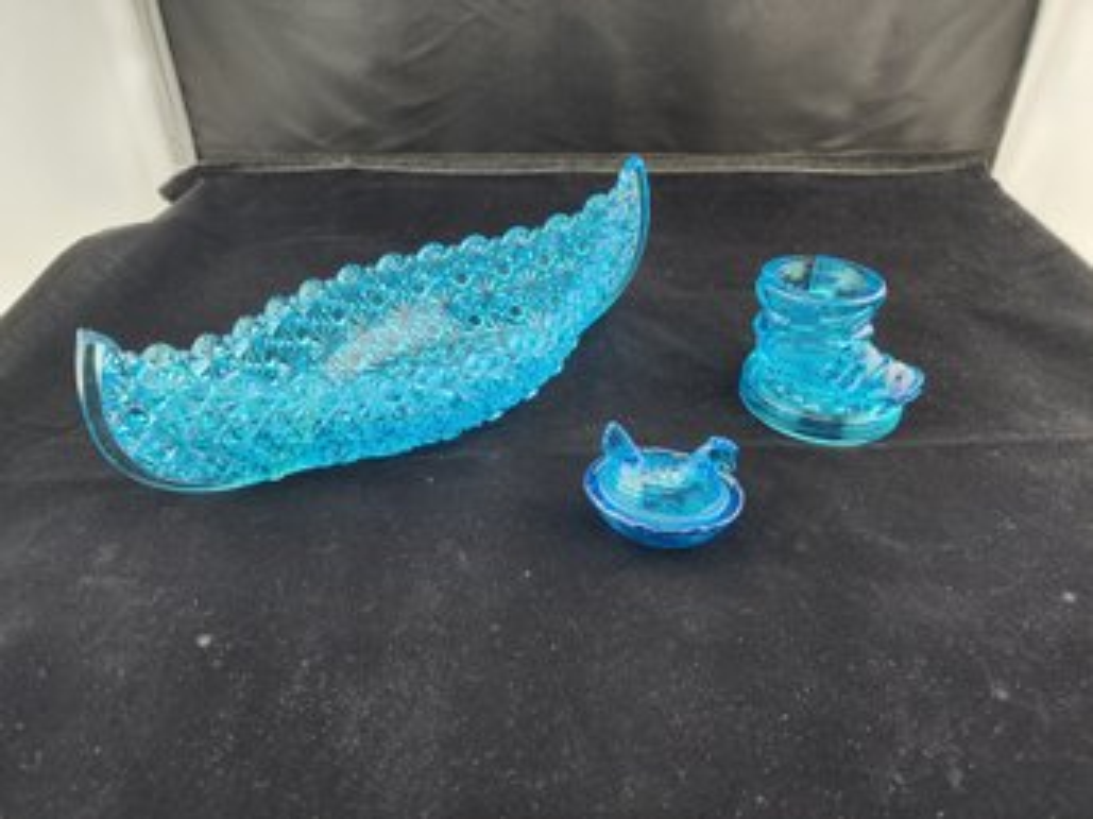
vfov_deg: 58.8
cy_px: 410
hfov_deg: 73.9
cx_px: 546
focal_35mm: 23
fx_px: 726
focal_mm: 6.4
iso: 80
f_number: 1.8
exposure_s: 1/120
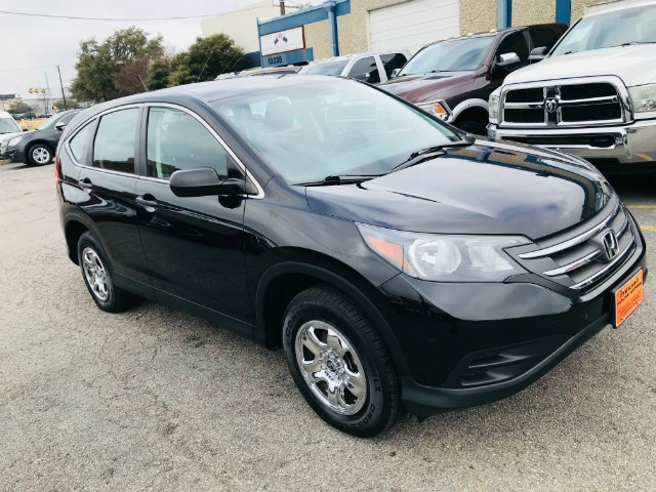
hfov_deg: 63.4
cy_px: 246
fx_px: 531
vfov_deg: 49.7
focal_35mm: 28
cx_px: 328
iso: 20
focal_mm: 3.99
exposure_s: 1/772
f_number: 1.8
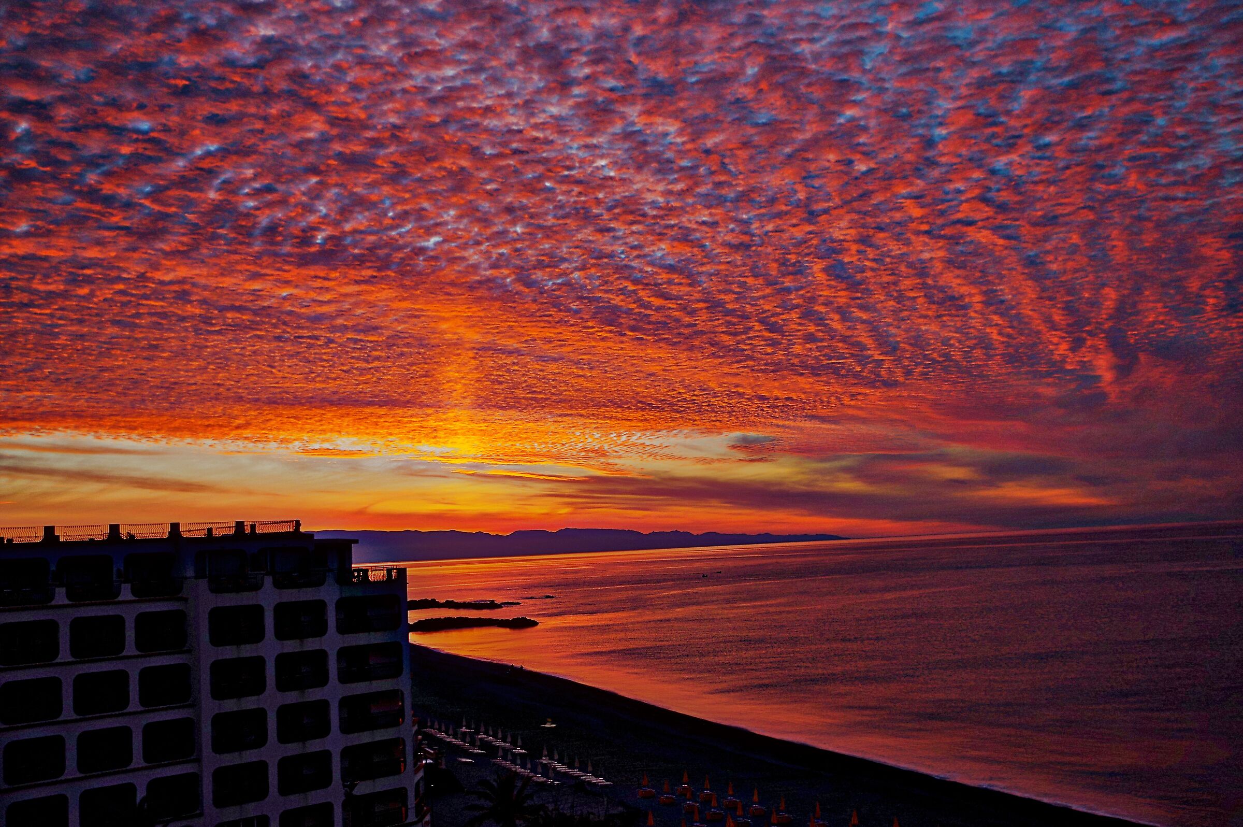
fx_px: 1345
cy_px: 414
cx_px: 622
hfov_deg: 49.6
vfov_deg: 34.2
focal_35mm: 39
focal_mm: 26.25
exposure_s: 1/160
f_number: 4
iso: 200
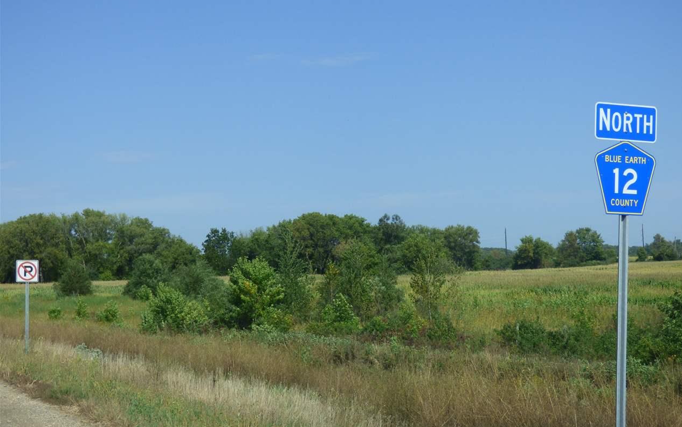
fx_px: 1376
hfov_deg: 27.8
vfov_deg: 17.6
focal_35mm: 74
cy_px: 207
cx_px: 345
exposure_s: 1/800
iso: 100
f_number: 4.2
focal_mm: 11.76
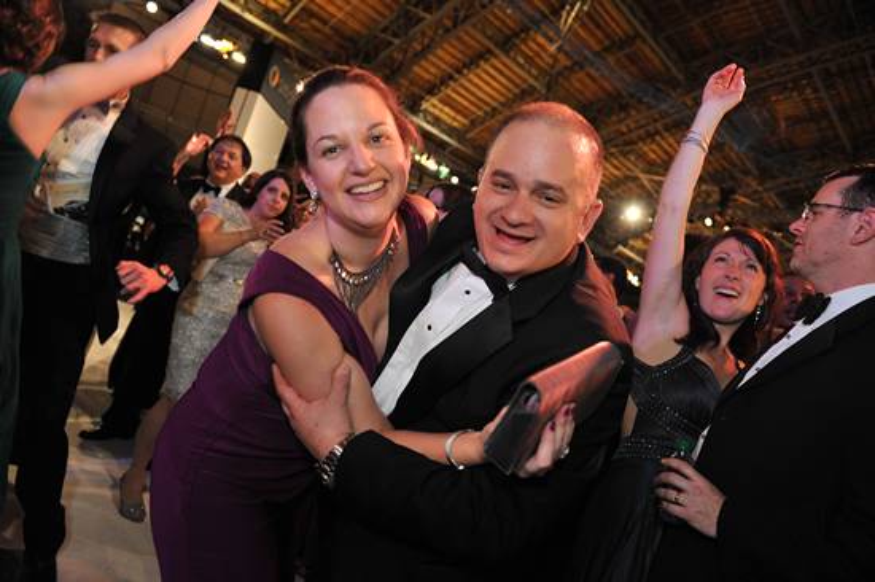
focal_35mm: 24
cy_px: 291
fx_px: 583
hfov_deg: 73.8
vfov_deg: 53.1
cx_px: 438
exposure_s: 1/100
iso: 1250
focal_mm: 24
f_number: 3.5
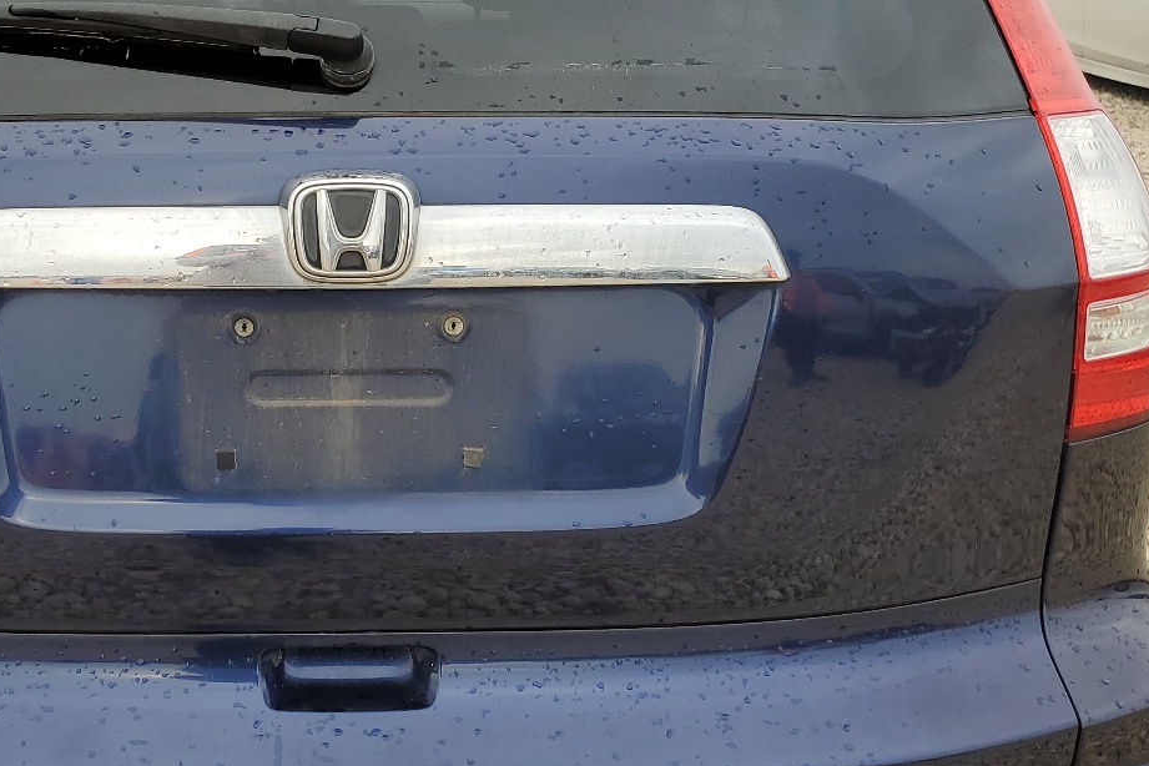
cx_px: 323
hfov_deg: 41.0
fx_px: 1500
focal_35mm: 47
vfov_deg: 28.6
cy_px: 339
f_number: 1.5
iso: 50
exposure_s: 1/370
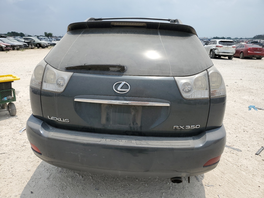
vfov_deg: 53.1
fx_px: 198
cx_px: 132
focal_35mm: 26
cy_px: 99
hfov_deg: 67.3
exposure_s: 1/5000
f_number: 1.5
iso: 50
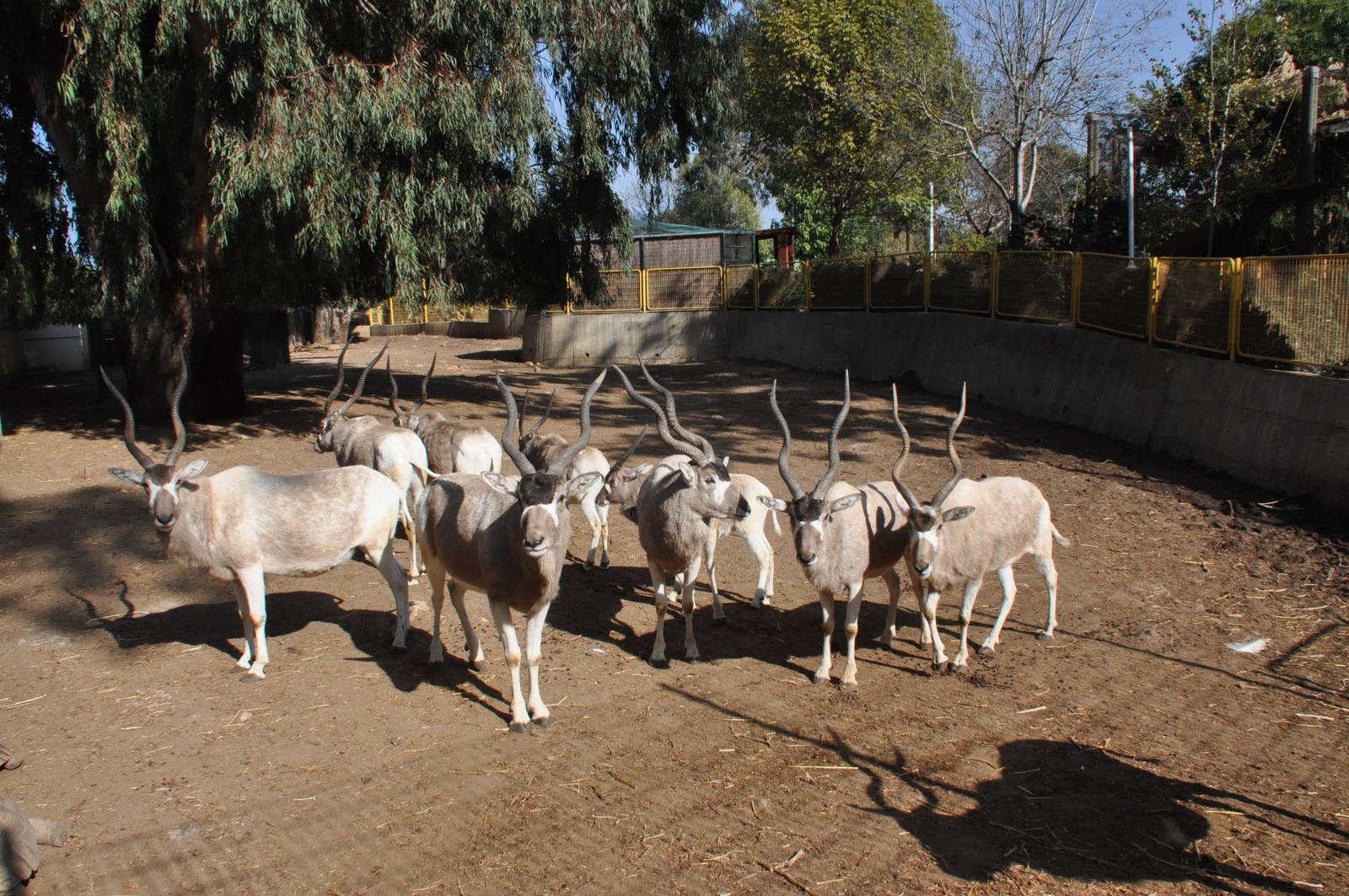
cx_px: 674
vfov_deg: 47.8
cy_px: 448
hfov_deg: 67.4
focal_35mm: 27
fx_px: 1011
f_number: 14
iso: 1000
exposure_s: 1/800
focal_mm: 18
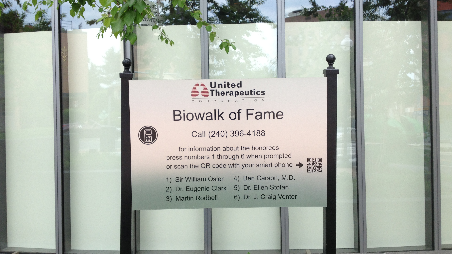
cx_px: 230
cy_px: 122
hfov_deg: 51.6
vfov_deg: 30.4
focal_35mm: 39
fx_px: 467
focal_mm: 4.28
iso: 64
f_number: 2.4
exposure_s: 1/310
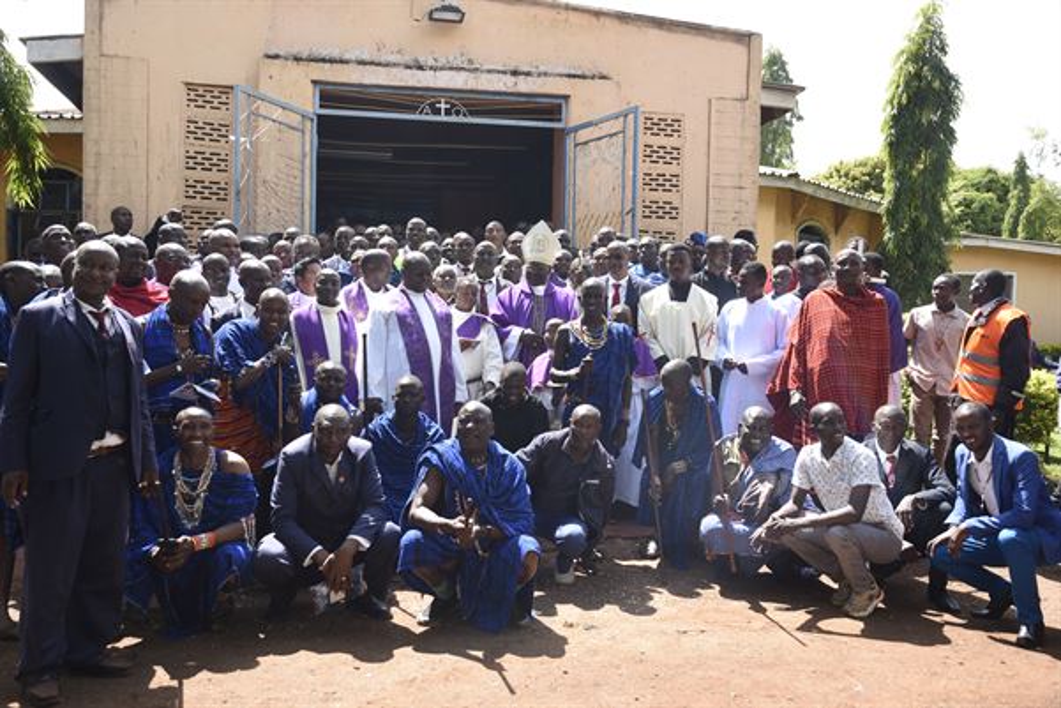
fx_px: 1032
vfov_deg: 37.9
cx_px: 530
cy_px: 354
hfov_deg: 54.4
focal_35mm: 35
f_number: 9
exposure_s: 1/500
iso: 800
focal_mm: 35
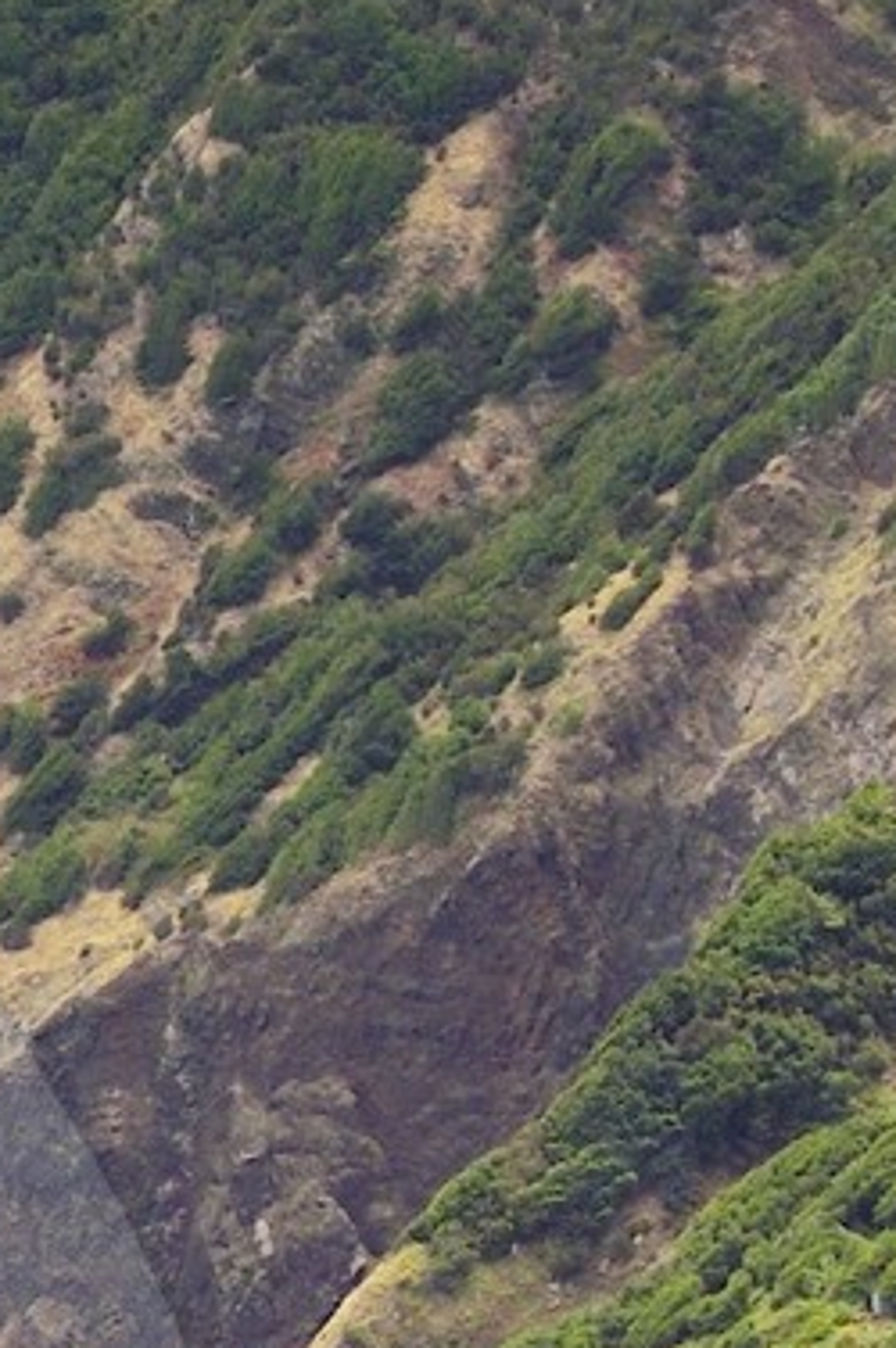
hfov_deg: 5.4
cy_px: 1983
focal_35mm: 243
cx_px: -1366
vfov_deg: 8.3
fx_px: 9088
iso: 400
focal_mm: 38
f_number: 11
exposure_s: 1/400
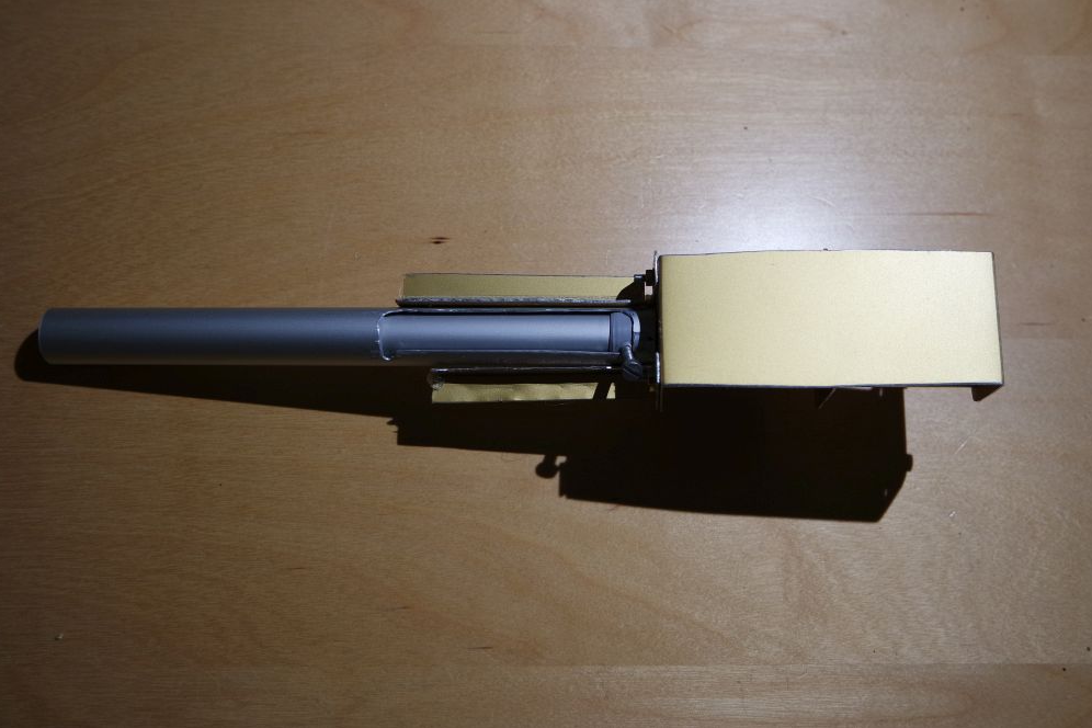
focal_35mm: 36
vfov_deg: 36.9
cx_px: 537
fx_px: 1092
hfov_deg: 53.1
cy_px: 355
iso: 200
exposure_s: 1/50
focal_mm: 23
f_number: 4
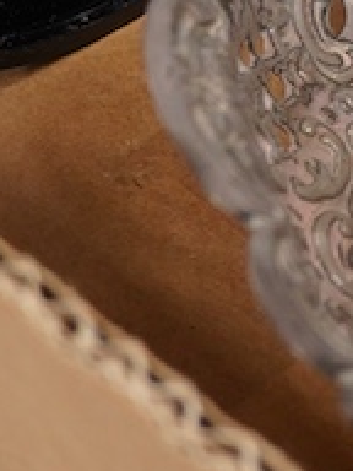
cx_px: 936
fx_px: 2760
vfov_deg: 9.5
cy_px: -250
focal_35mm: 203
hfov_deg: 6.8
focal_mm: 30
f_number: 8
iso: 1250
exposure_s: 1/125
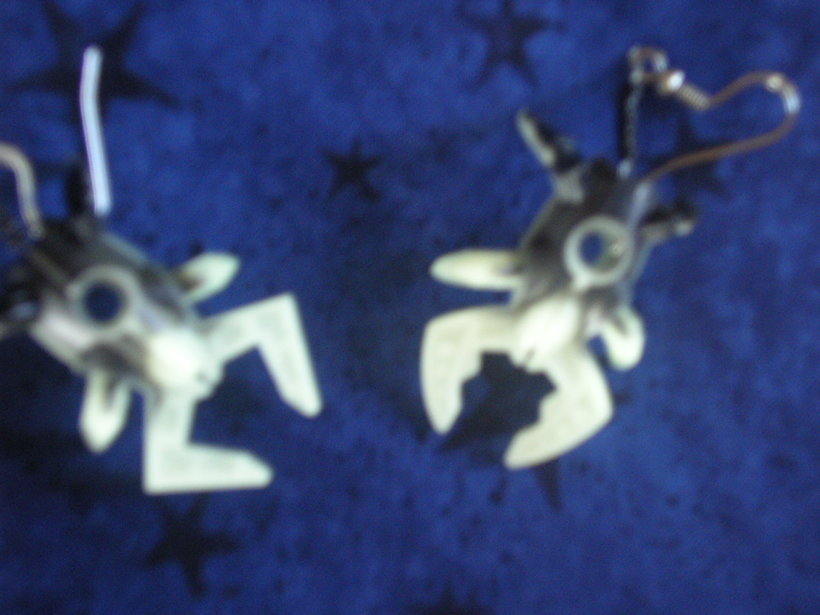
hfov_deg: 27.4
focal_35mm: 71
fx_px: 1682
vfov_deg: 20.7
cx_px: 410
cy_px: 308
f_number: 3.9
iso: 200
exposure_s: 1/8
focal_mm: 10.9
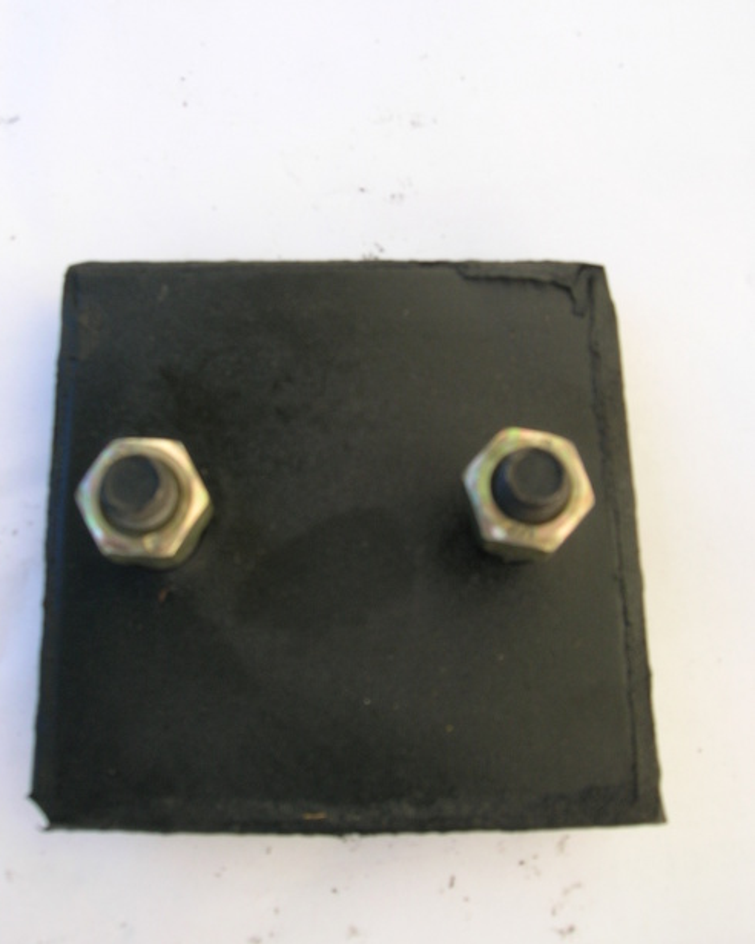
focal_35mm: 36
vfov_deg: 50.3
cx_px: 373
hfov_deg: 41.2
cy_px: 451
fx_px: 1006
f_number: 4.9
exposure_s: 1/58.2
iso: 50
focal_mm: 5.7
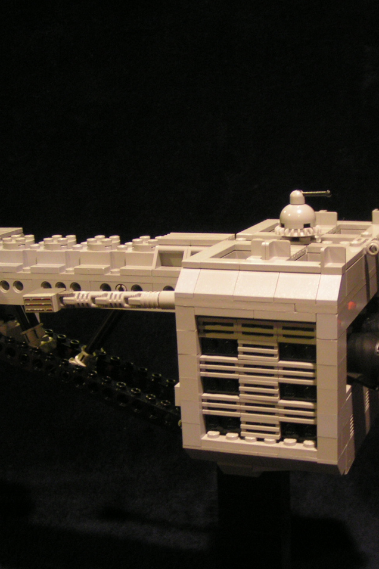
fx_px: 838
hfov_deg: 25.4
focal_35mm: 53
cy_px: 285
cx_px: 244
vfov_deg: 37.5
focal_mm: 5.8
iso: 200
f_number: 2.8
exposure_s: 1/6
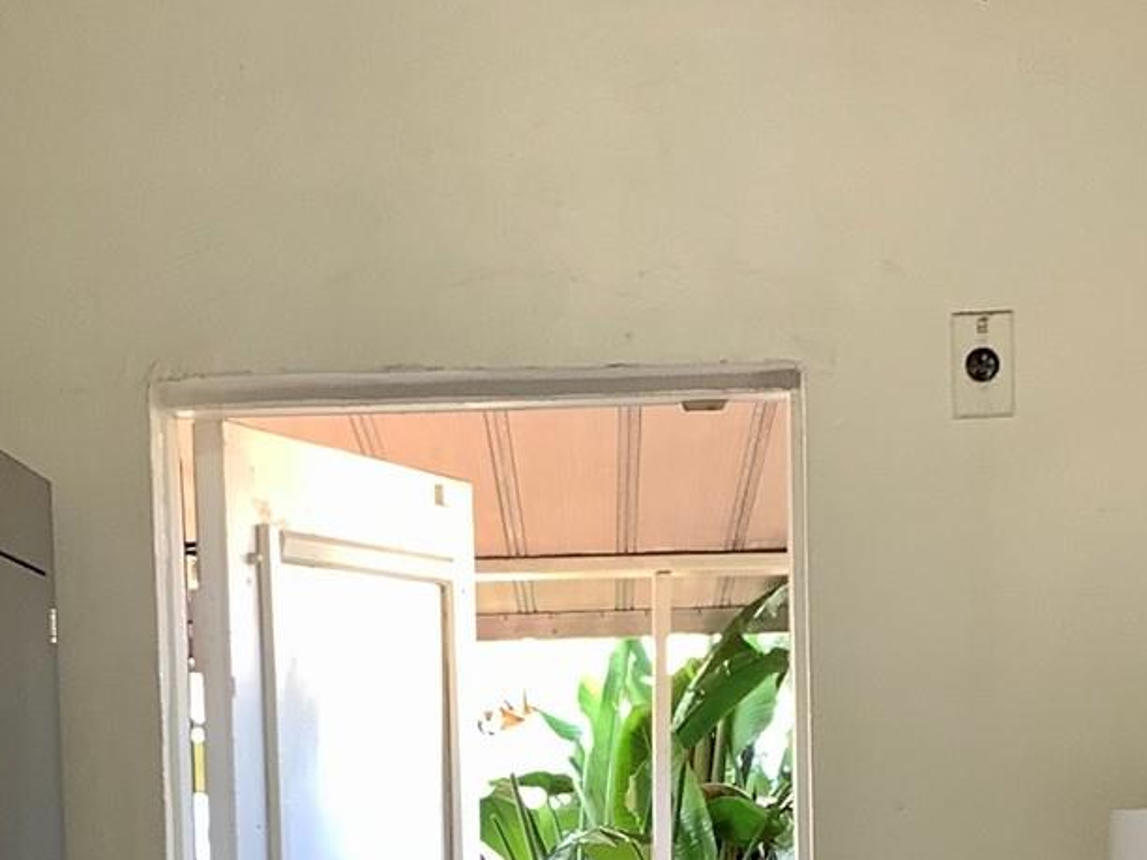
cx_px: 555
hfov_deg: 24.1
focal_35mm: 81
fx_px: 2684
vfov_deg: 17.4
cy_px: 1002
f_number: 2.4
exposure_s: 1/60
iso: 64
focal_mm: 3.3
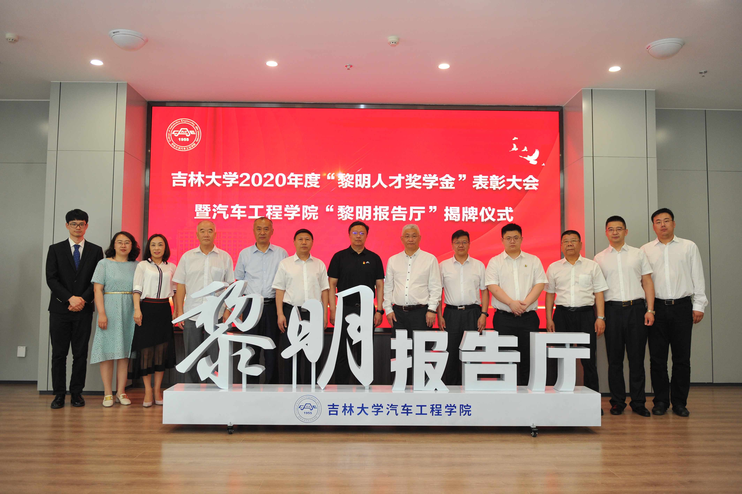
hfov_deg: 63.7
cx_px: 371
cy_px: 247
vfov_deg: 44.9
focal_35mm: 29
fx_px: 597
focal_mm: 29
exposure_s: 1/200
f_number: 3.2
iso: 1250
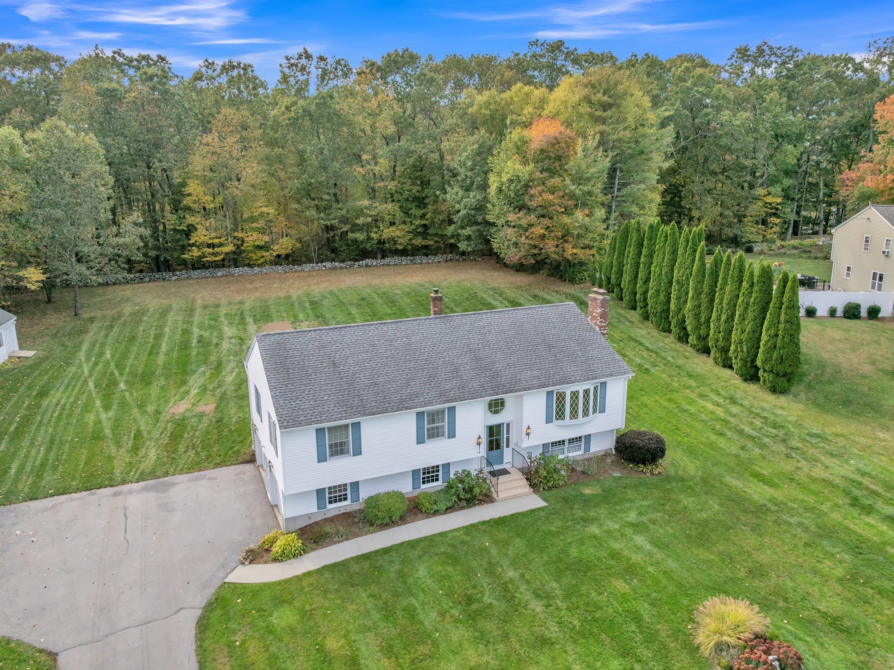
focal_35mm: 24
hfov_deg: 71.6
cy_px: 335
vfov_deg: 56.8
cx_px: 447
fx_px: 620
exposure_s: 1/200
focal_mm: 12.29
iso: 400
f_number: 2.8
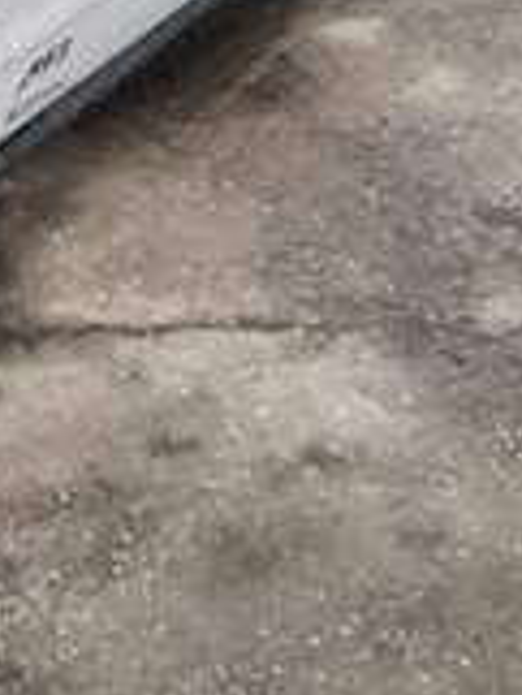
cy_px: 78
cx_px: -69
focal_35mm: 62
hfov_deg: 22.2
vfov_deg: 29.9
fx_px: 1245
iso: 25
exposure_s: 1/100
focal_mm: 4.6
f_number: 2
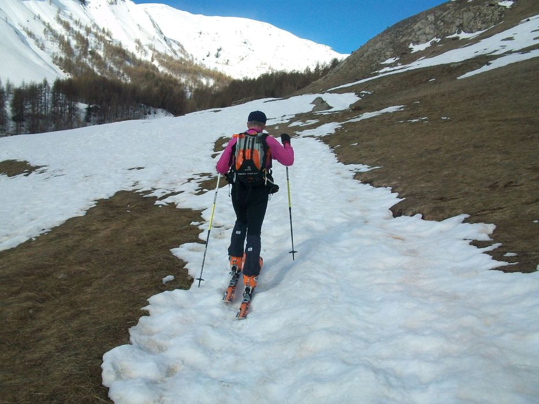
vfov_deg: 41.8
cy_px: 202
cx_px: 270
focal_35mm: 34
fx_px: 529
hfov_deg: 54.0
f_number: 5.5
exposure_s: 1/320
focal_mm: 5.7
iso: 80
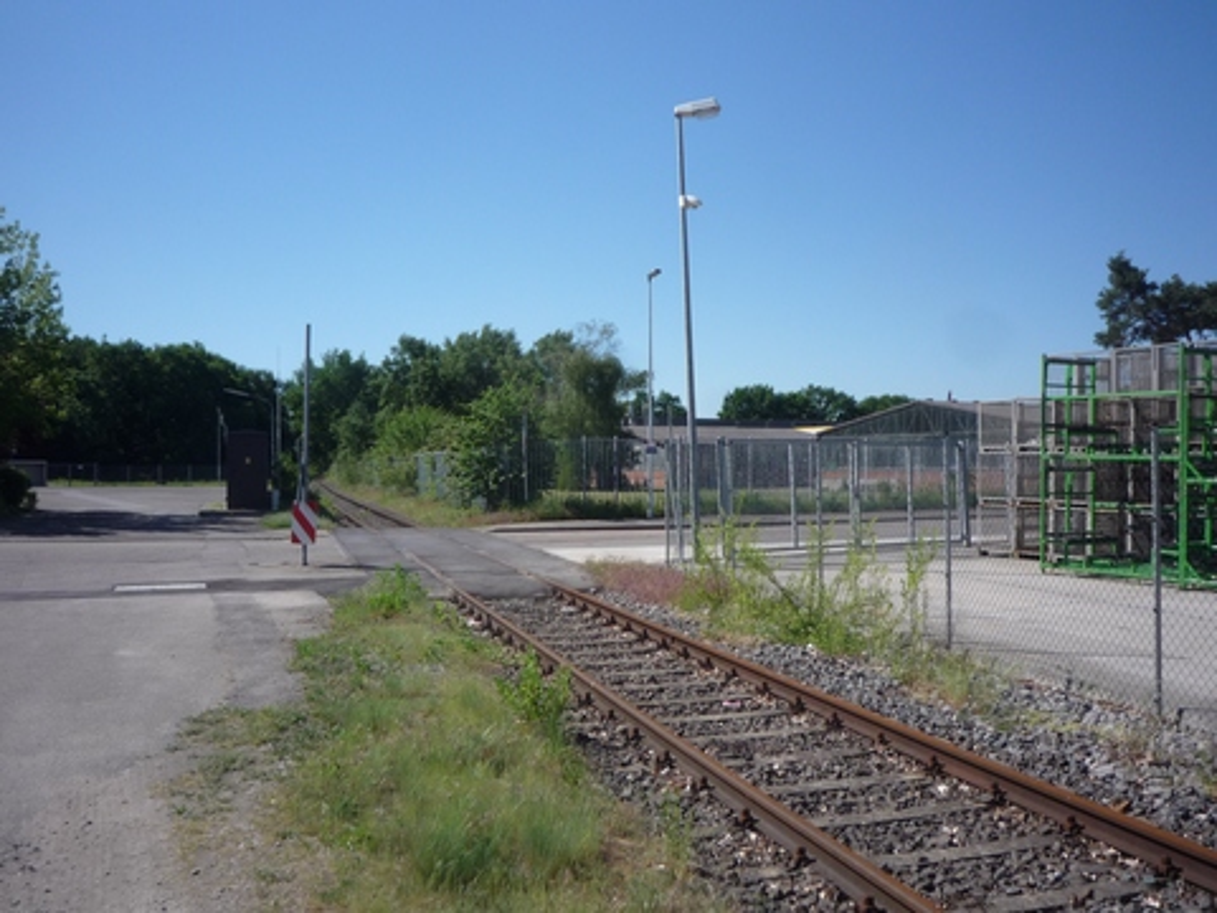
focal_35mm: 32
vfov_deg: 44.2
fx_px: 1125
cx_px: 608
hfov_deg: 56.8
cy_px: 456
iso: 100
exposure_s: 1/400
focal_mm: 5.2
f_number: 5.6
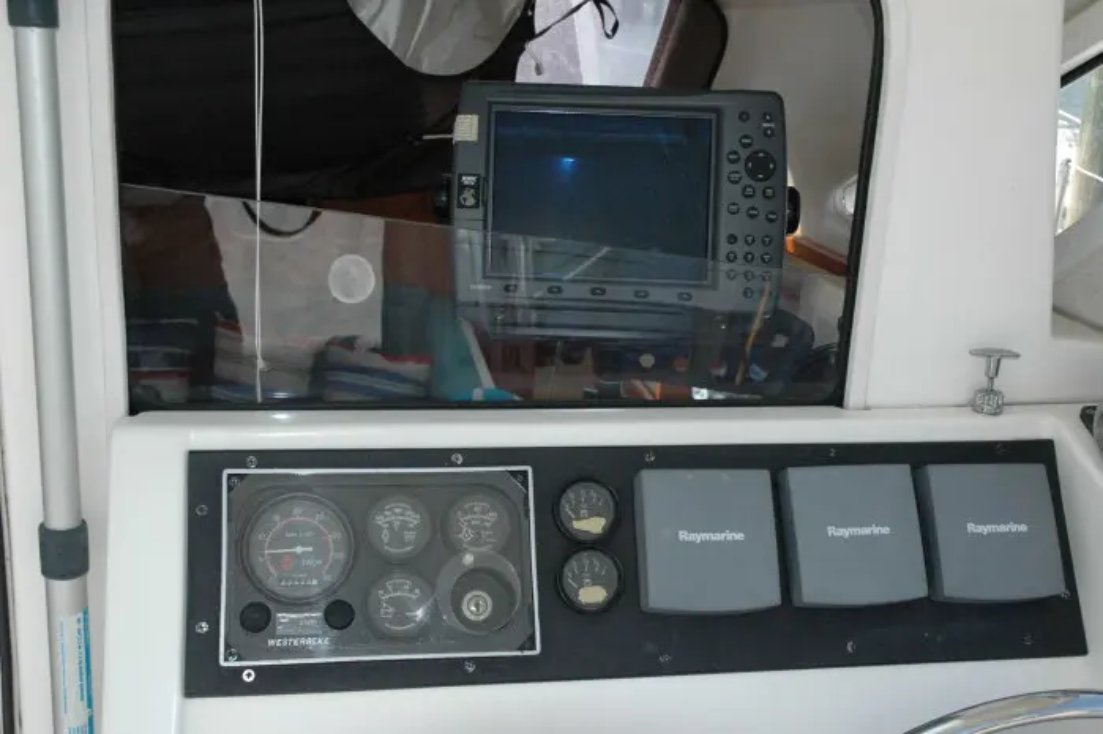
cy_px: 367
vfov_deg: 30.8
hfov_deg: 45.0
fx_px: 1332
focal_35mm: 44
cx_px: 552
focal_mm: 29
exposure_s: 1/500
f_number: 8
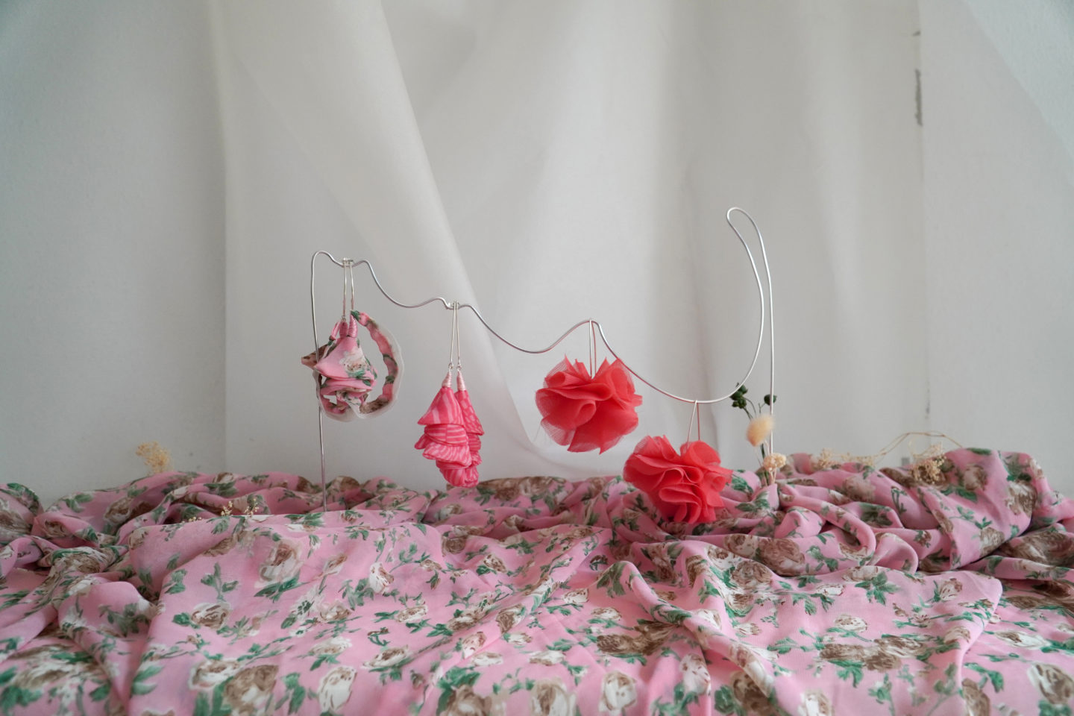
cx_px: 537
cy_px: 358
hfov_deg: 67.4
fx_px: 805
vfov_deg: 47.9
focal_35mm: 27
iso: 640
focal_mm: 18
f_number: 4
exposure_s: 1/160
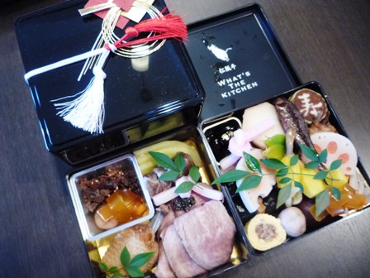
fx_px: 321
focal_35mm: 30
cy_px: 139
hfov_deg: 60.0
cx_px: 185
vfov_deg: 46.8
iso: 400
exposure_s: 1/8
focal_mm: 5.2
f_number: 3.3
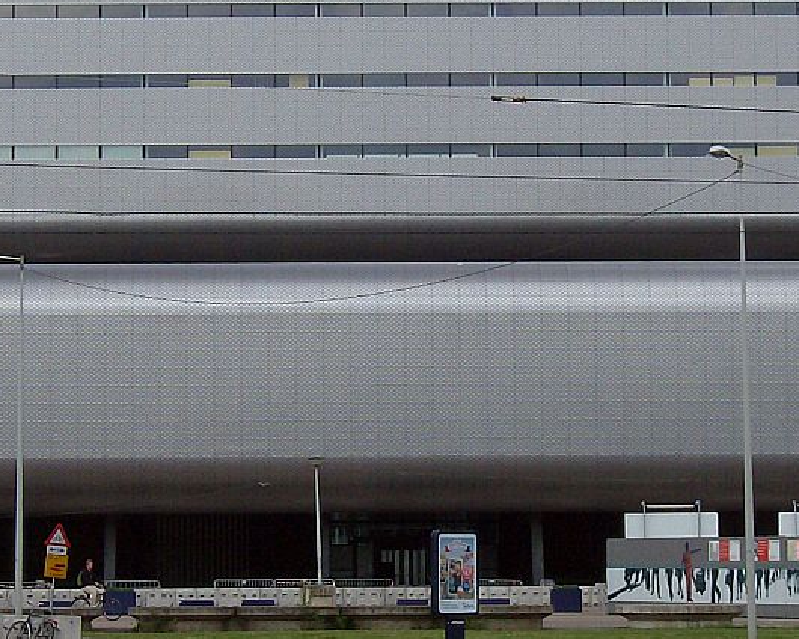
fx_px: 3784
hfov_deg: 12.1
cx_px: 348
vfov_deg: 9.7
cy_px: 230
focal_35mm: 160
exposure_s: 1/408
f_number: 6.9
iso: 100
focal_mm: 14.1
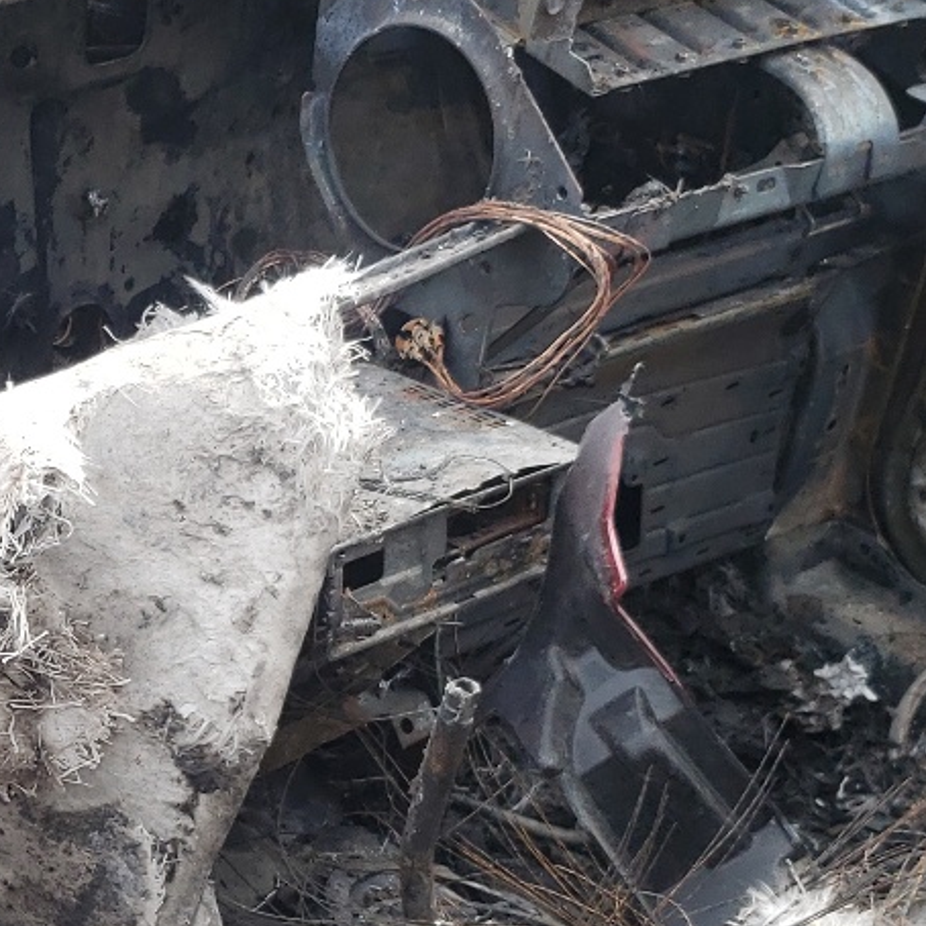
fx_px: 2451
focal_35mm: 81
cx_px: -29
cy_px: 736
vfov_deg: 21.1
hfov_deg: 20.6
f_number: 1.5
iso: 50
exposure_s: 1/500
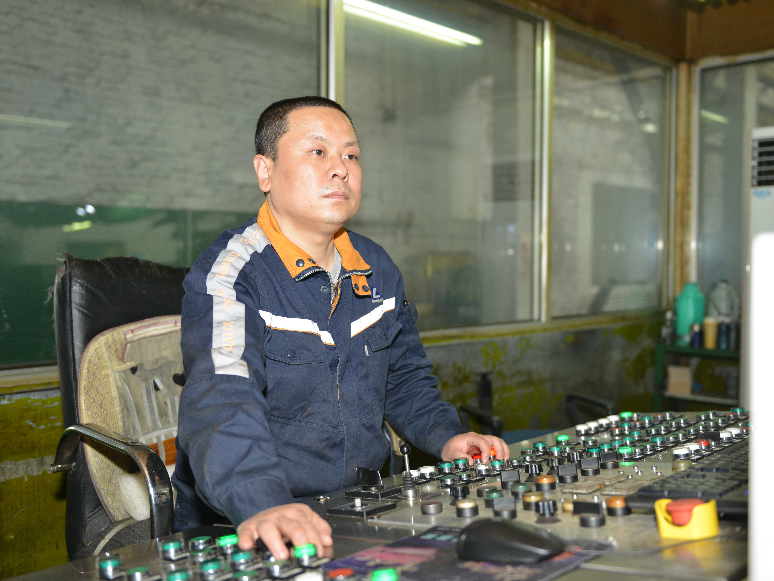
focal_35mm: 39
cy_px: 290
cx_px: 404
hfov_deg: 47.9
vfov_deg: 36.8
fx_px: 872
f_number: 2.8
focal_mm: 36
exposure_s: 1/100
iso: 1250
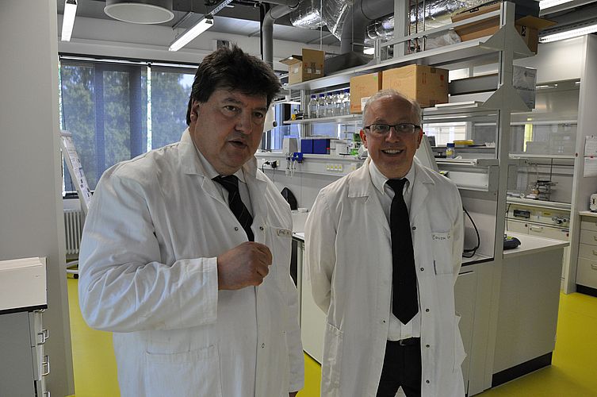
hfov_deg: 67.4
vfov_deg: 47.8
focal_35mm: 27
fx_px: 447
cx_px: 298
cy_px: 198
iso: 1000
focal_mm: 18
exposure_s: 1/125
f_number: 5.6
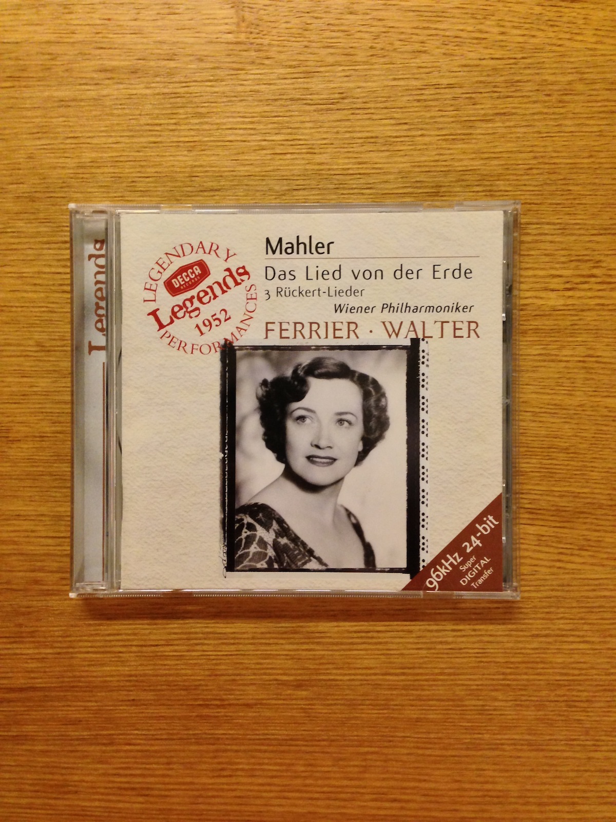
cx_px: 308
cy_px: 411
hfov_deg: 42.9
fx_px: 783
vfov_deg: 55.4
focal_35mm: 33
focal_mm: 4.13
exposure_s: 1/20
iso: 200
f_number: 2.4
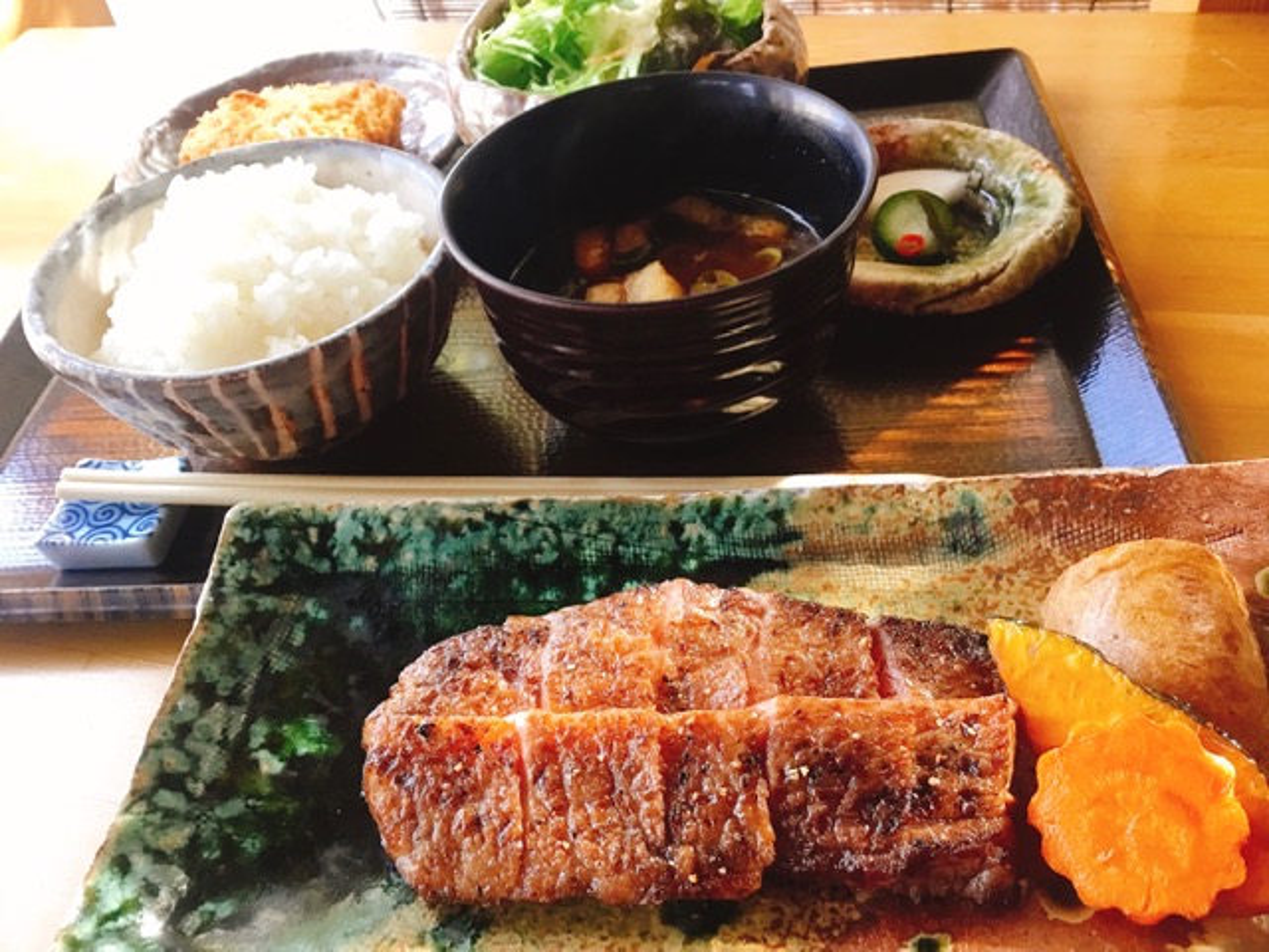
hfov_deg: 58.4
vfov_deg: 45.4
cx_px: 634
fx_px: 1136
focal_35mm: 31
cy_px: 476
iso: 40
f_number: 2.4
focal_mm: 3.3
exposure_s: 1/30
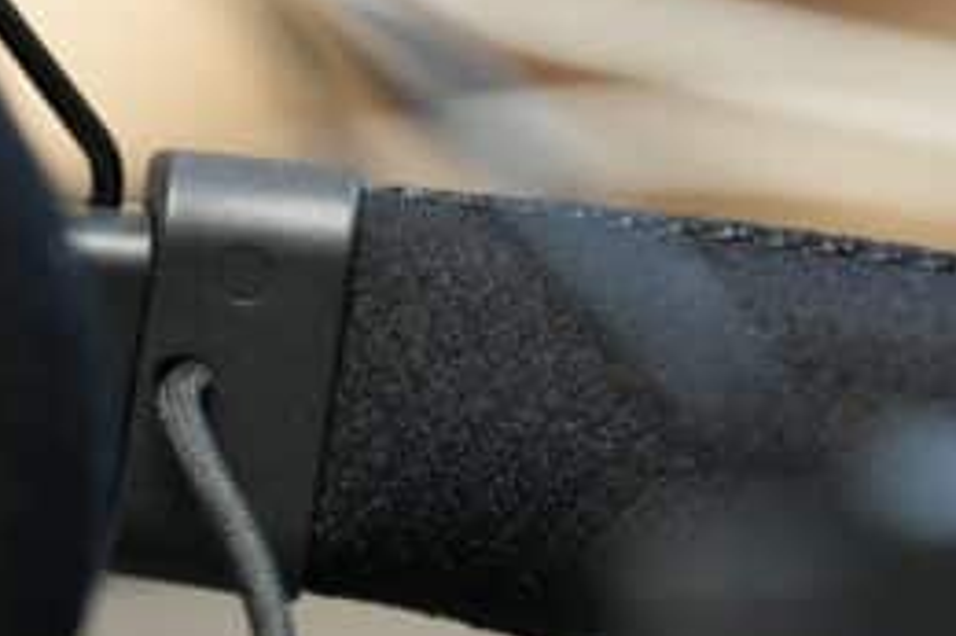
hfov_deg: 10.7
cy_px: 342
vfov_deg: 7.1
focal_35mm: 192
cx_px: 324
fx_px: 5095
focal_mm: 128
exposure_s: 1/40
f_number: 5.6
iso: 6400
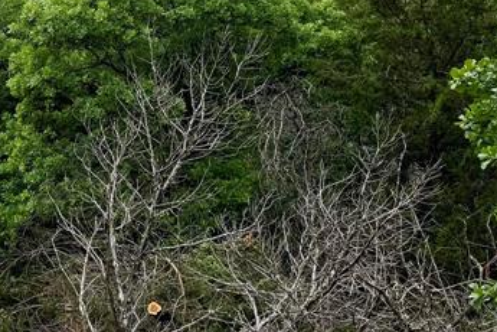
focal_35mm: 74
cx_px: 22
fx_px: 1022
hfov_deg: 26.2
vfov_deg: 17.7
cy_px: -51
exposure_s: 1/1238
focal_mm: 6.76
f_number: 1.78
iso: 80
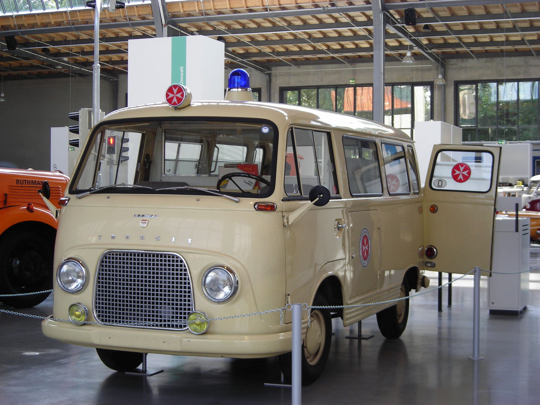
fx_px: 1014
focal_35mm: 65
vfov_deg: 22.6
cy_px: 202
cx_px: 270
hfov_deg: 29.8
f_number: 3.9
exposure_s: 1/57
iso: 50
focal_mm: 10.8
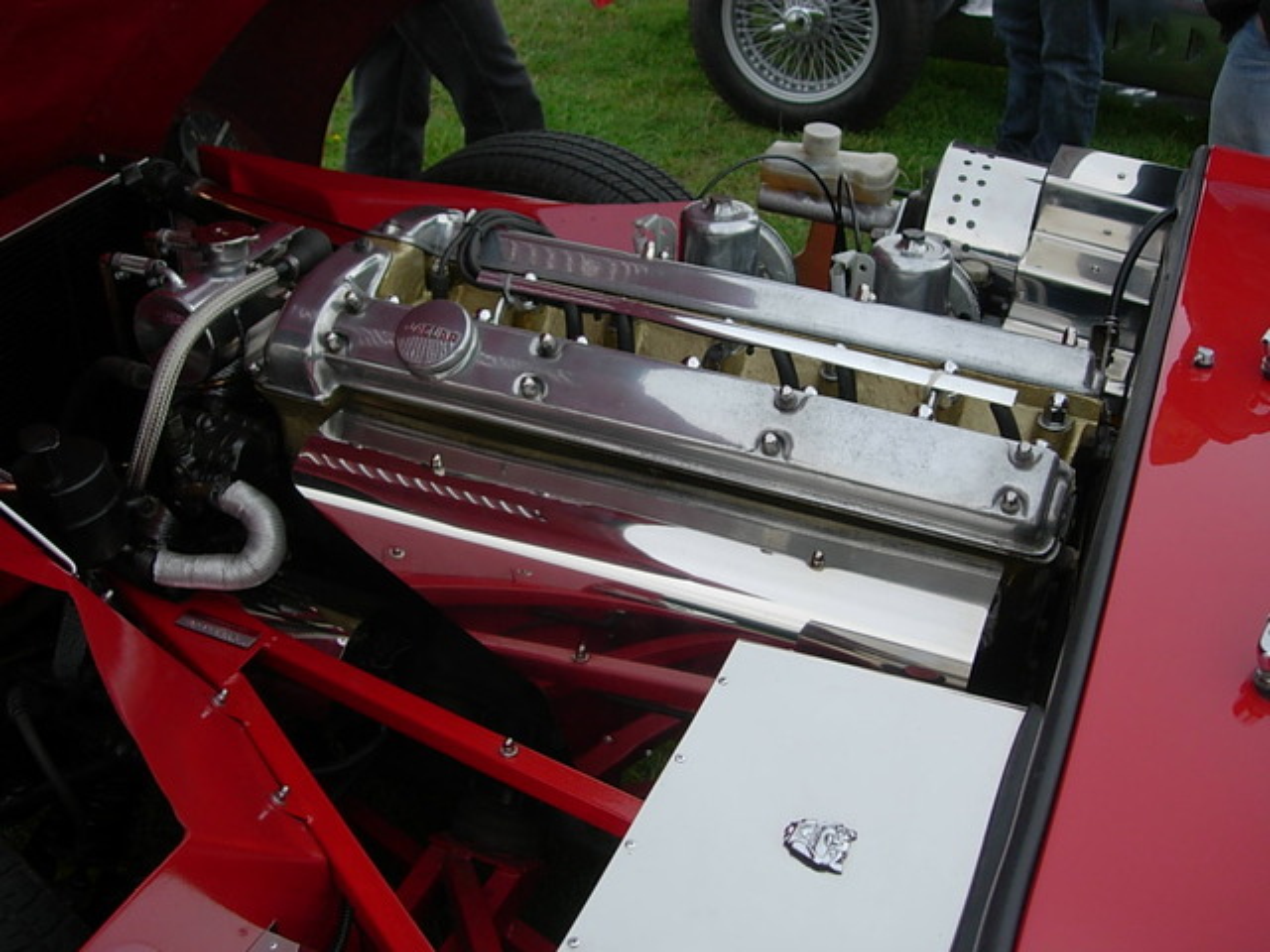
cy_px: 476
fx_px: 1394
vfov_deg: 37.7
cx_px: 635
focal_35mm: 38
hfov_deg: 49.0
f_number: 2.8
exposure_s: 1/430
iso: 64
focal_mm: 7.8
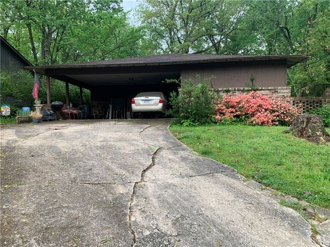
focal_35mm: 26
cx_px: 165
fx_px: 248
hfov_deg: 67.3
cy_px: 124
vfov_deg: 53.1
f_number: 1.8
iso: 50
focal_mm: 4.25
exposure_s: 1/121
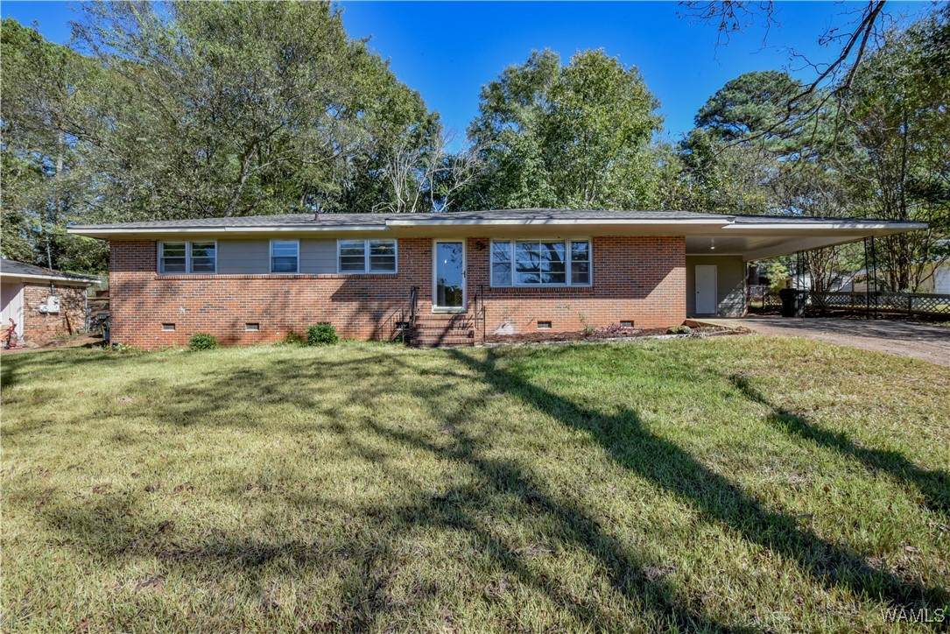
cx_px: 475
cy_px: 317
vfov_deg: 81.2
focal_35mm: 14
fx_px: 370
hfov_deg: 104.2
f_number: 22
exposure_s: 1/100
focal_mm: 14
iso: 640
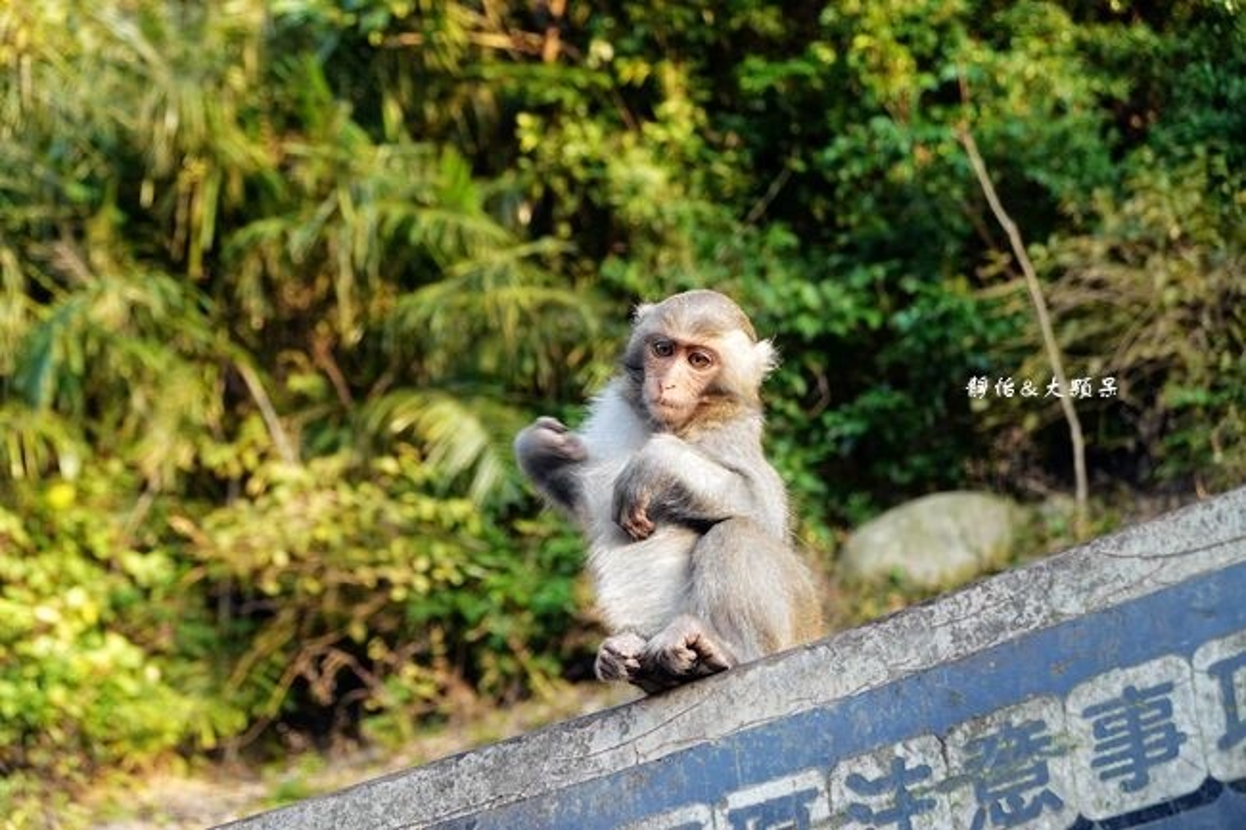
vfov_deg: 14.1
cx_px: 623
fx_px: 3356
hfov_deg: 21.0
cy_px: 415
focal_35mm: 97
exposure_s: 1/100
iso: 200
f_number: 4
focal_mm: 35.31
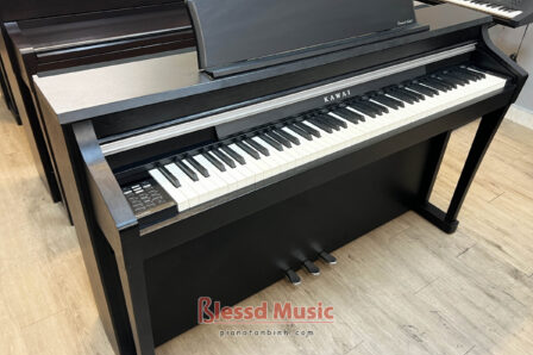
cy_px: 167
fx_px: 429
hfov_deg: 63.7
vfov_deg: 44.9
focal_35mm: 29
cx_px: 266
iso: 160
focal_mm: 5.7
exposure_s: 1/50
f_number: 1.5
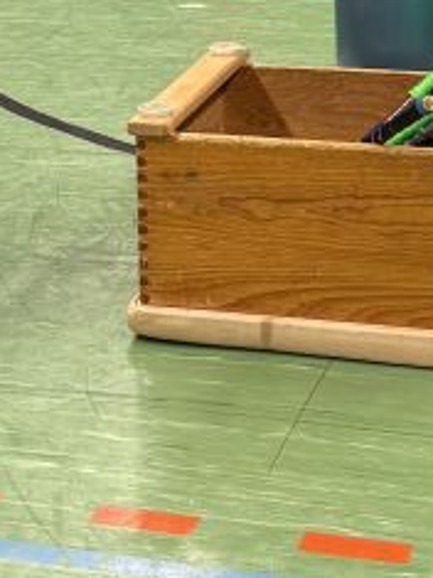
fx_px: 1369
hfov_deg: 17.7
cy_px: -96
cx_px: 384
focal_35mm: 82
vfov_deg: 22.2
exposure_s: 1/50
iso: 125
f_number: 1.78
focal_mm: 6.76
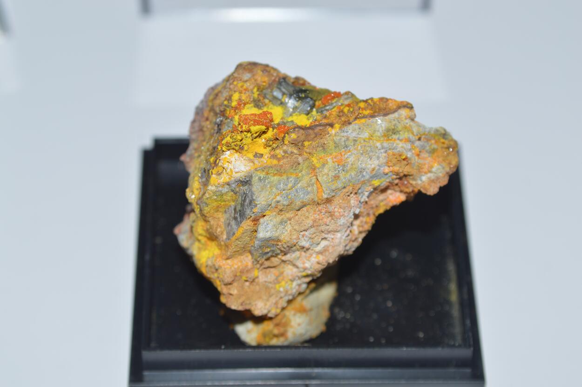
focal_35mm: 82
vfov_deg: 16.5
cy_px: 194
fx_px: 1332
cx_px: 291
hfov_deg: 24.6
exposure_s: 1/60
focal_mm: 55
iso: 100
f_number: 8
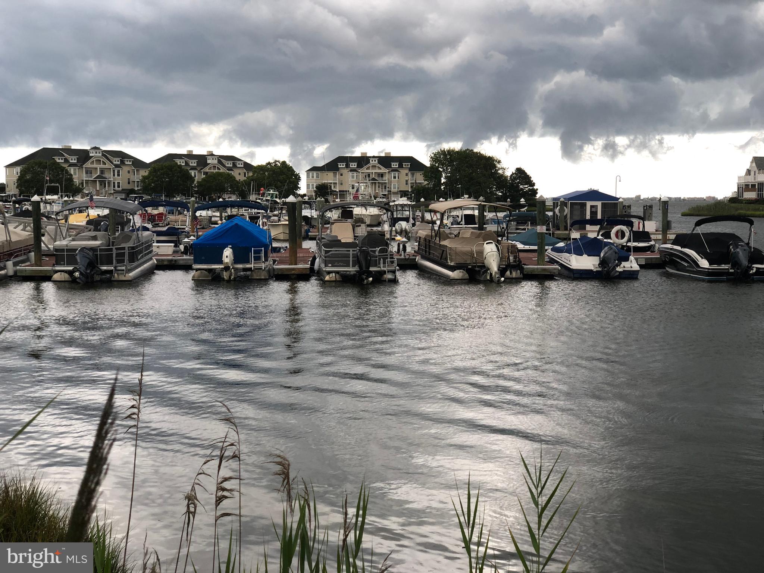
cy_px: 286
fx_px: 1148
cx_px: 382
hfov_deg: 36.8
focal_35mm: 52
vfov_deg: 28.0
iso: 25
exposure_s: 1/60
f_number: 2.4
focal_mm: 6
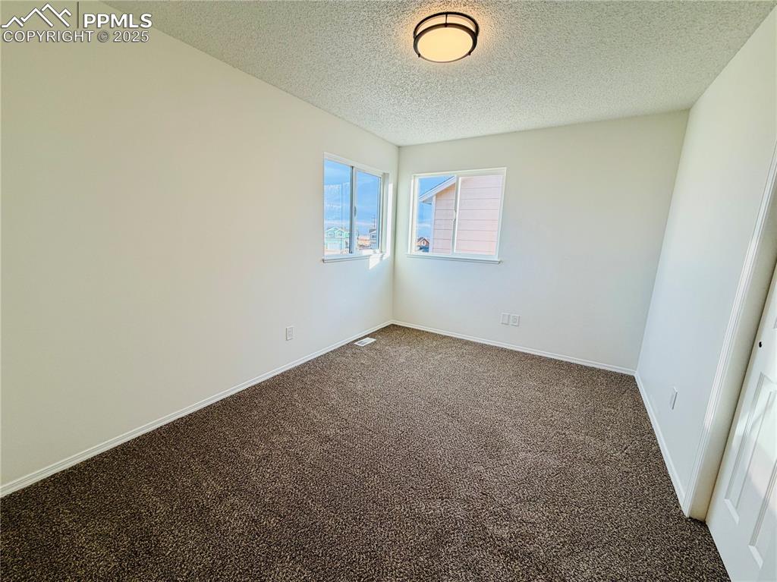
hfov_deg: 102.1
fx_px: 314
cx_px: 388
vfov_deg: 85.6
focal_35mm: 14
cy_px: 291
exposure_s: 1/120
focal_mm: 2.22
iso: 64
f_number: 2.2
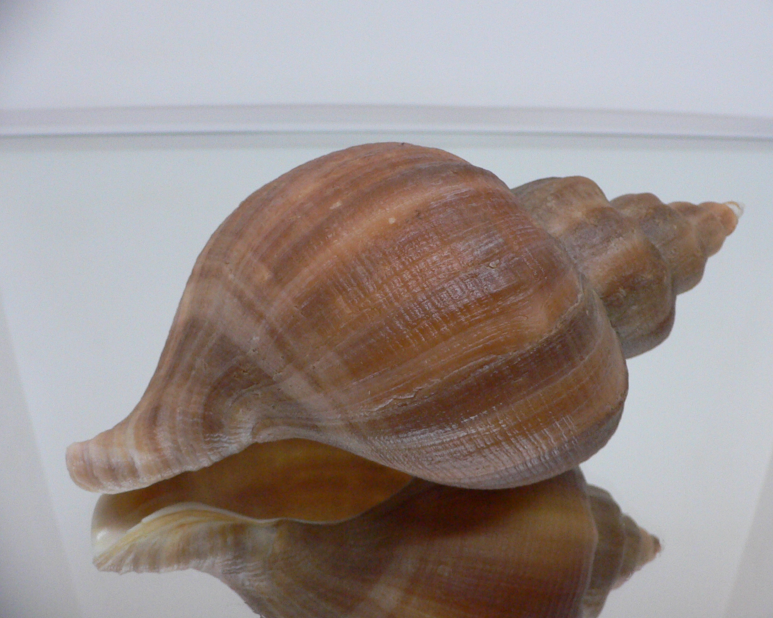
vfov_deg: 40.1
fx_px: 847
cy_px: 306
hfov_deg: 49.0
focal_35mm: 37
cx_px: 412
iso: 200
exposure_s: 1/50
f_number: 2.8
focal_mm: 4.6
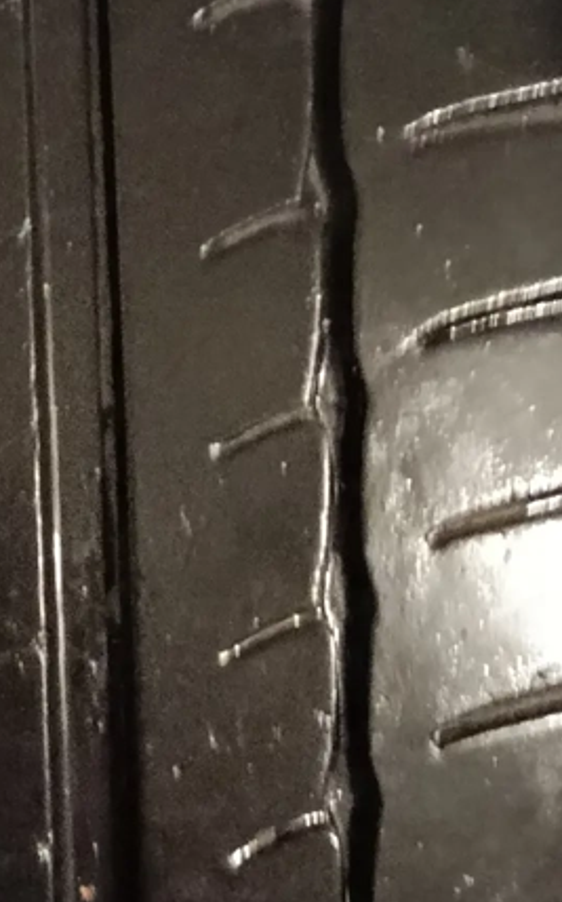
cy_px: 472
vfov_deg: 23.3
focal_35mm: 89
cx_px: 48
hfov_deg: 14.5
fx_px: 2184
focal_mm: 3.98
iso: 4000
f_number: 1.8
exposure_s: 1/15
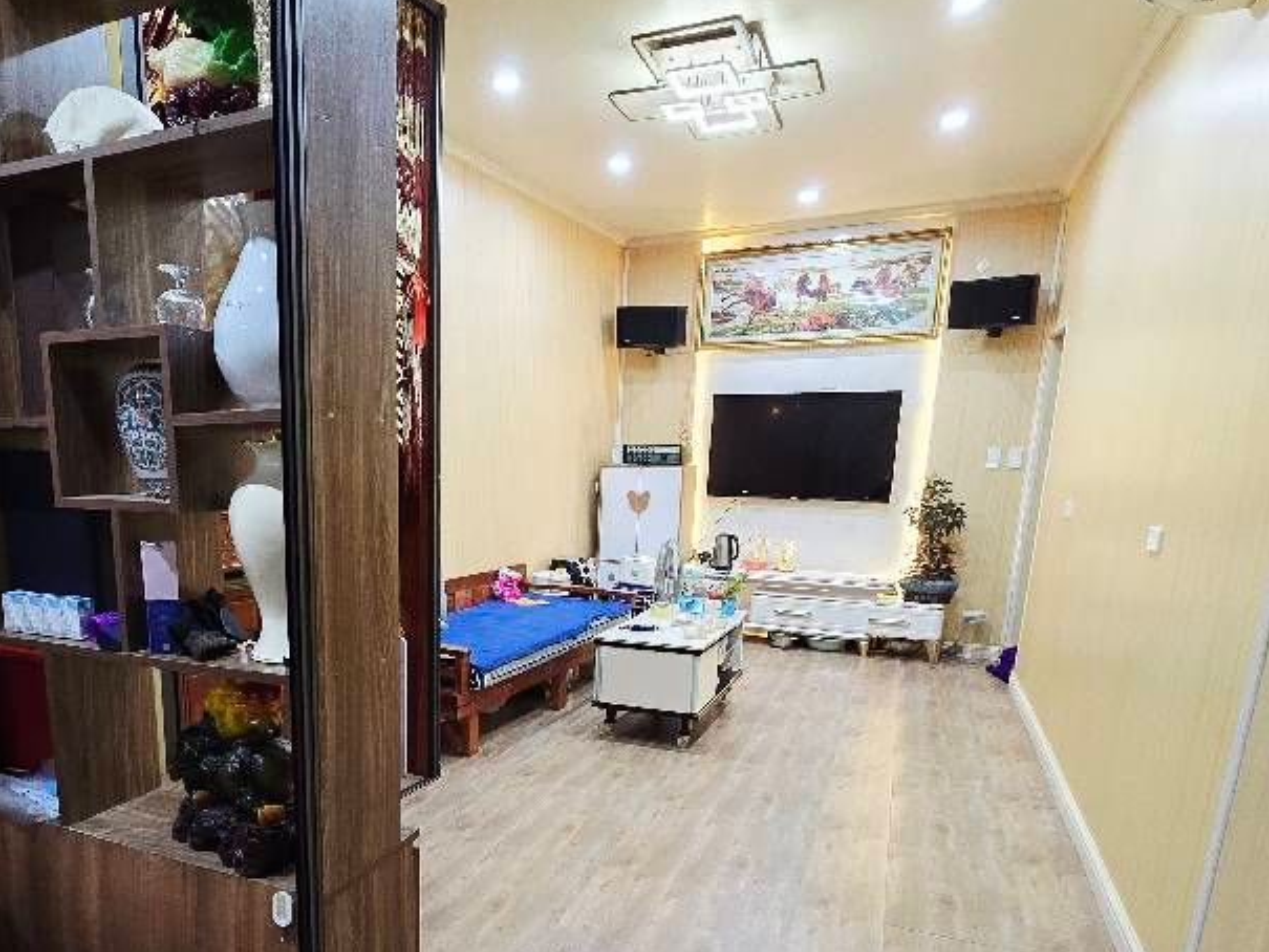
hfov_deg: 74.9
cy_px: 658
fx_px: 807
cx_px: 466
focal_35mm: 22
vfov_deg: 59.2
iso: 320
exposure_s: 1/50
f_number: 2.2
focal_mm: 2.2
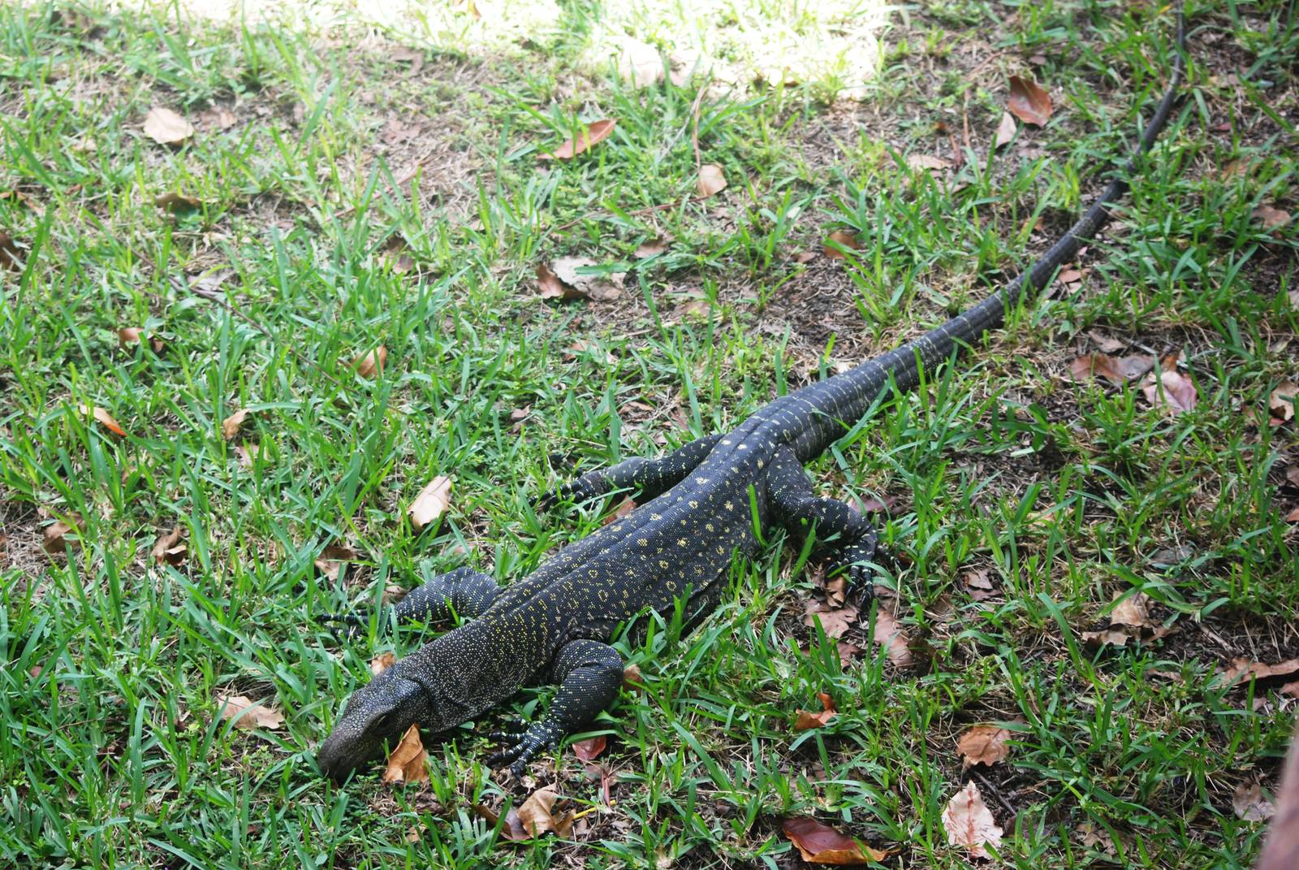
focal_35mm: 105
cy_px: 435
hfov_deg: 19.4
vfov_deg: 13.1
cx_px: 650
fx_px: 3793
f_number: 4
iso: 400
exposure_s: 1/250
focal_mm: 70
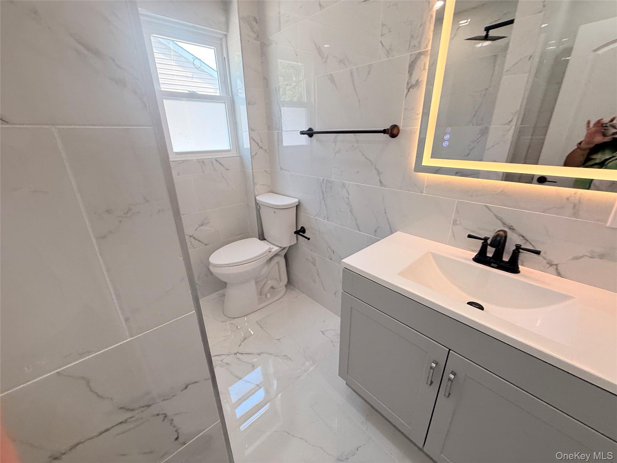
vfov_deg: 85.7
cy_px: 232
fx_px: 250
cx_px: 308
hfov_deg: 102.1
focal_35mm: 14
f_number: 2.2
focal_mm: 2.22
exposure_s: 1/99
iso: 64
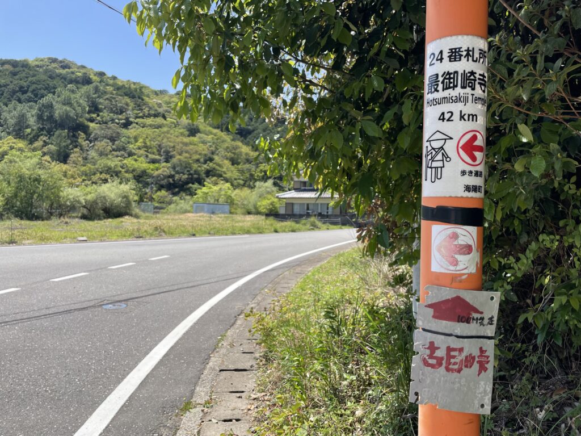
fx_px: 436
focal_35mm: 26
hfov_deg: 67.3
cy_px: 218
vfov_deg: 53.1
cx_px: 290
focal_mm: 4.2
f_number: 1.6
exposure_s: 1/1715
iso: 32
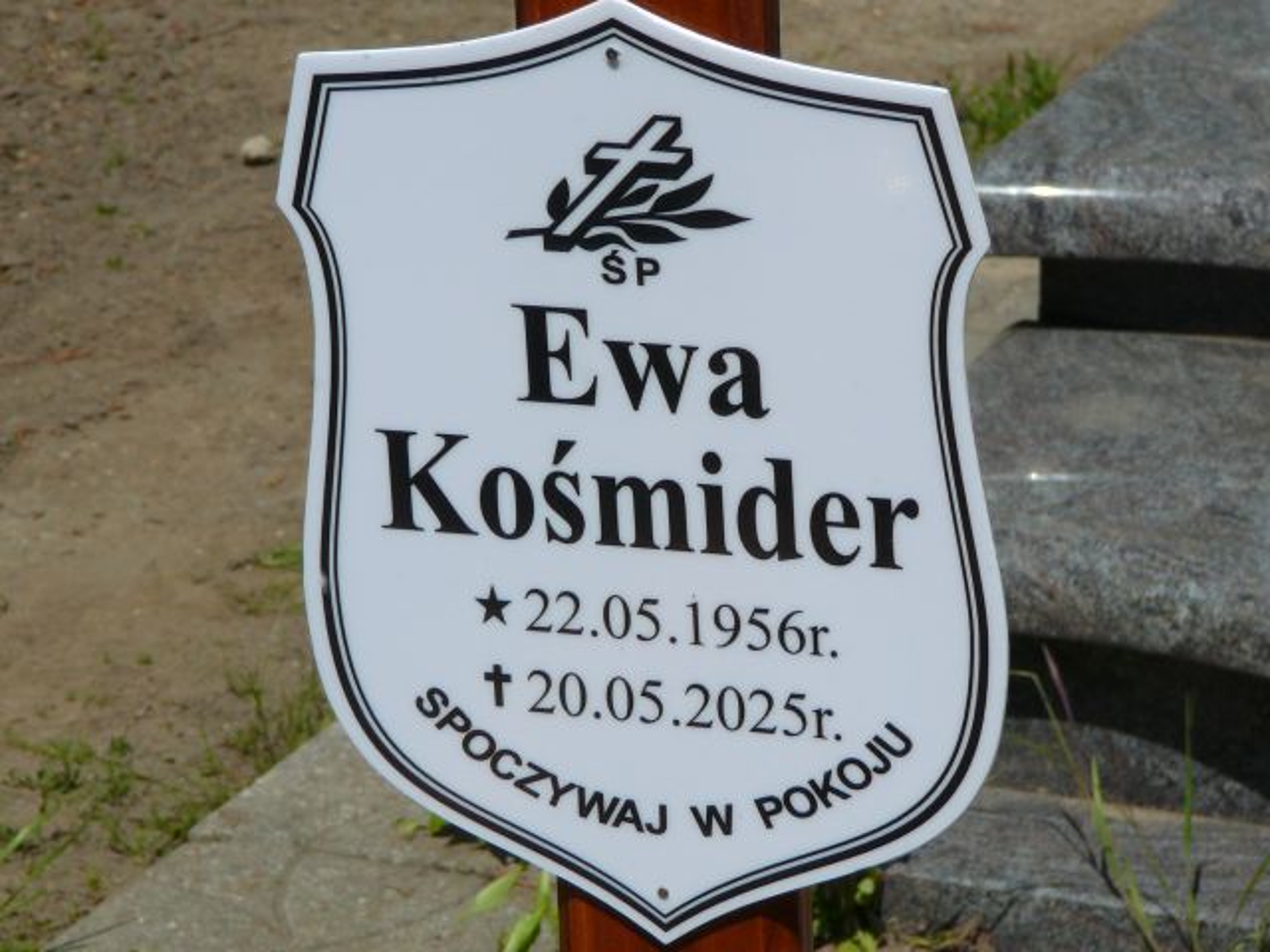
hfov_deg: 11.8
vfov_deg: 8.8
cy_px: 476
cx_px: 635
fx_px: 6164
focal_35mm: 168
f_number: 7.1
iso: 80
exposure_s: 1/500
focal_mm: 25
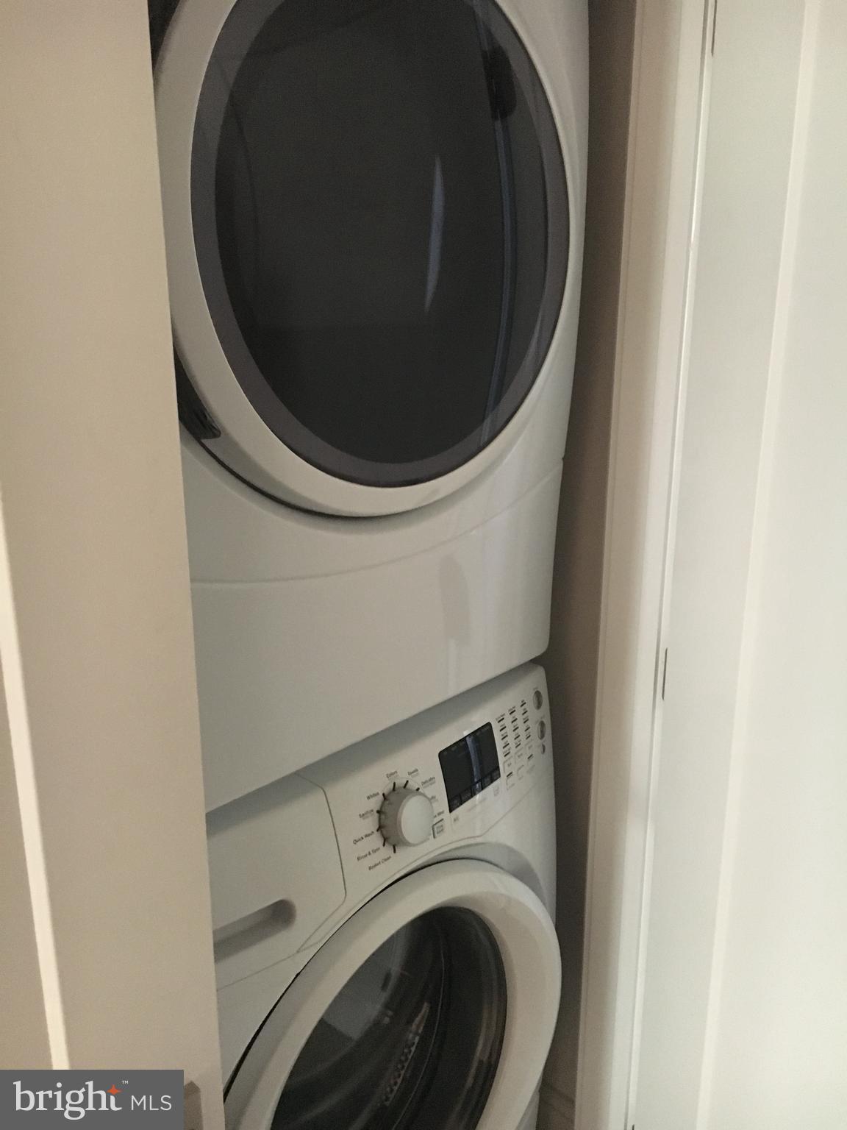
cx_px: 424
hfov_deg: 48.2
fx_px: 946
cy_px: 565
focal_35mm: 29
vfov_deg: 61.7
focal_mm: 4.15
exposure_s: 1/15
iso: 250
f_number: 2.2
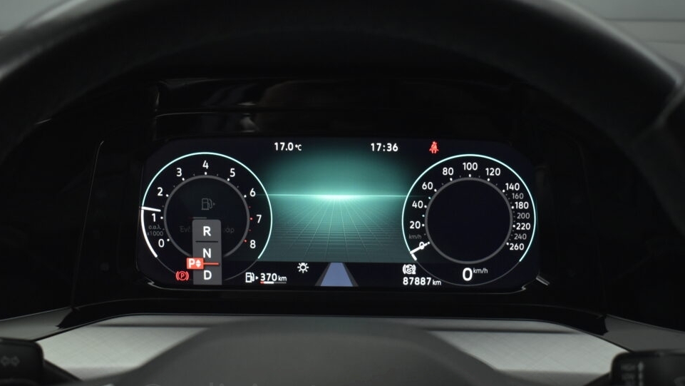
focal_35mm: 49
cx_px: 326
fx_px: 882
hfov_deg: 42.4
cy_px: 192
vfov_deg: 24.7
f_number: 4.2
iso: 1600
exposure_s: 1/125
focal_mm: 29
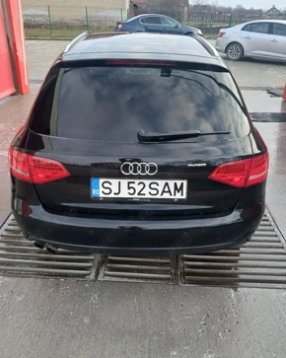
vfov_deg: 62.2
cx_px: 141
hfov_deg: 51.5
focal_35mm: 28
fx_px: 297
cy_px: 166
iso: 32
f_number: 1.8
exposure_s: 1/50.3
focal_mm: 3.98
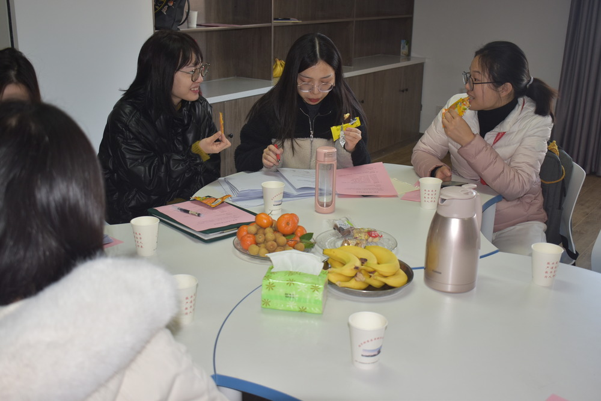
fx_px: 676
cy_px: 200
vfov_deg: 33.0
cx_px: 300
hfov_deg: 47.9
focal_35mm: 40
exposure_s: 1/50
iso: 200
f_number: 4
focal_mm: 27
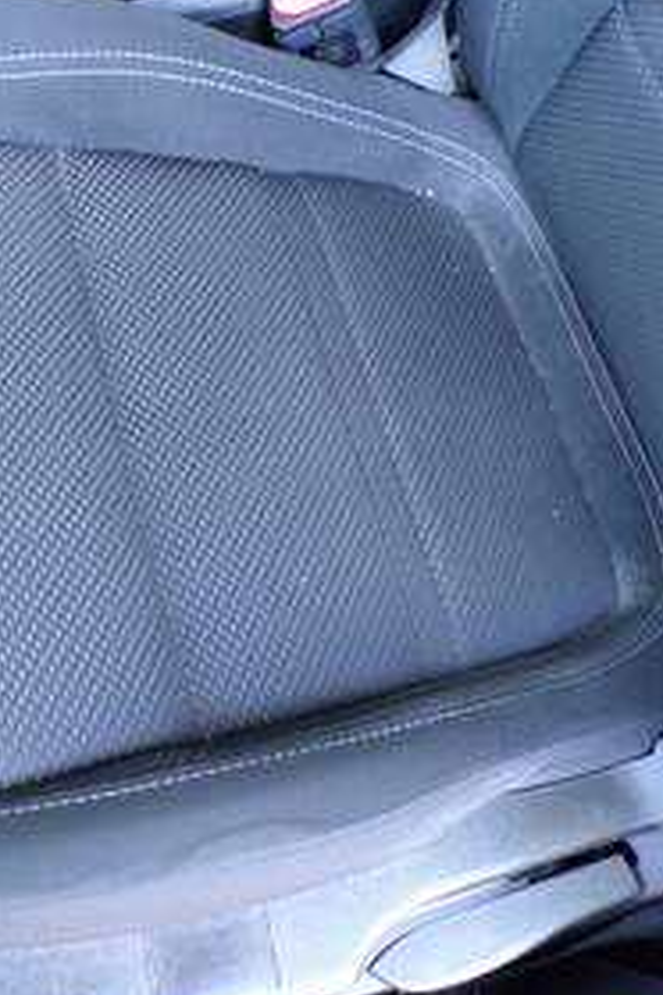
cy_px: 539
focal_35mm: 43
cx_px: 267
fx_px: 1188
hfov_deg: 31.1
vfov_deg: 45.4
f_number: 3
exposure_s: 1/17
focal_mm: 4.3
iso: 451
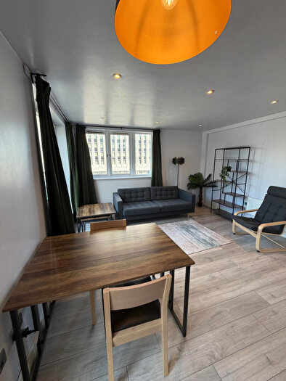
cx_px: 143
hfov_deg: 85.7
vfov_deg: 102.1
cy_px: 190
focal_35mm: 14
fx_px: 154
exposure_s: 1/100
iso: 100
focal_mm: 2.22
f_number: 2.2
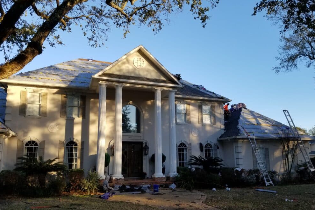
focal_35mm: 28
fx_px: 245
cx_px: 161
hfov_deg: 65.5
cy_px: 121
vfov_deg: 46.2
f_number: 1.7
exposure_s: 1/616
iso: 50
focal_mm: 4.25
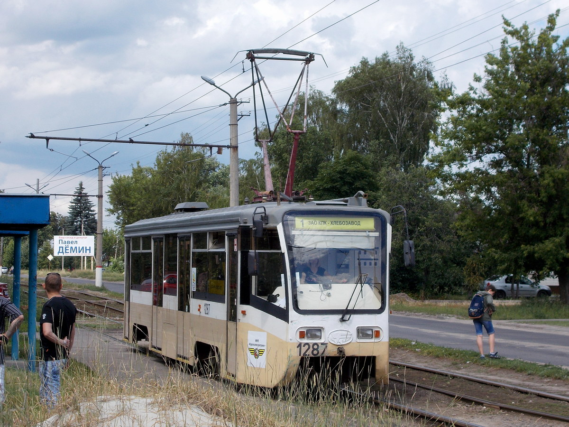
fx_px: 1414
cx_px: 284
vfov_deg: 17.2
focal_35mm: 86
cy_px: 214
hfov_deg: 22.8
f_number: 6.3
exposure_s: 1/250
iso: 80
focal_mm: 15.4
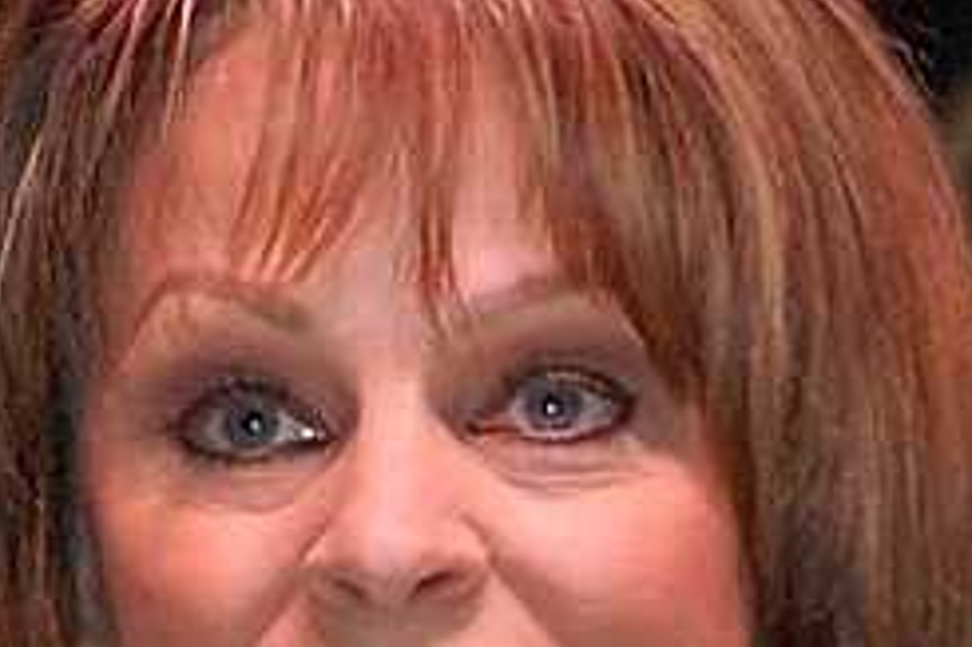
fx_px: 46245
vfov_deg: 0.8
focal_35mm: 1714
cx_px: 294
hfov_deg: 1.2
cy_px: 776
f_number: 6.3
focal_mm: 250
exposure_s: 1/125
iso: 1600
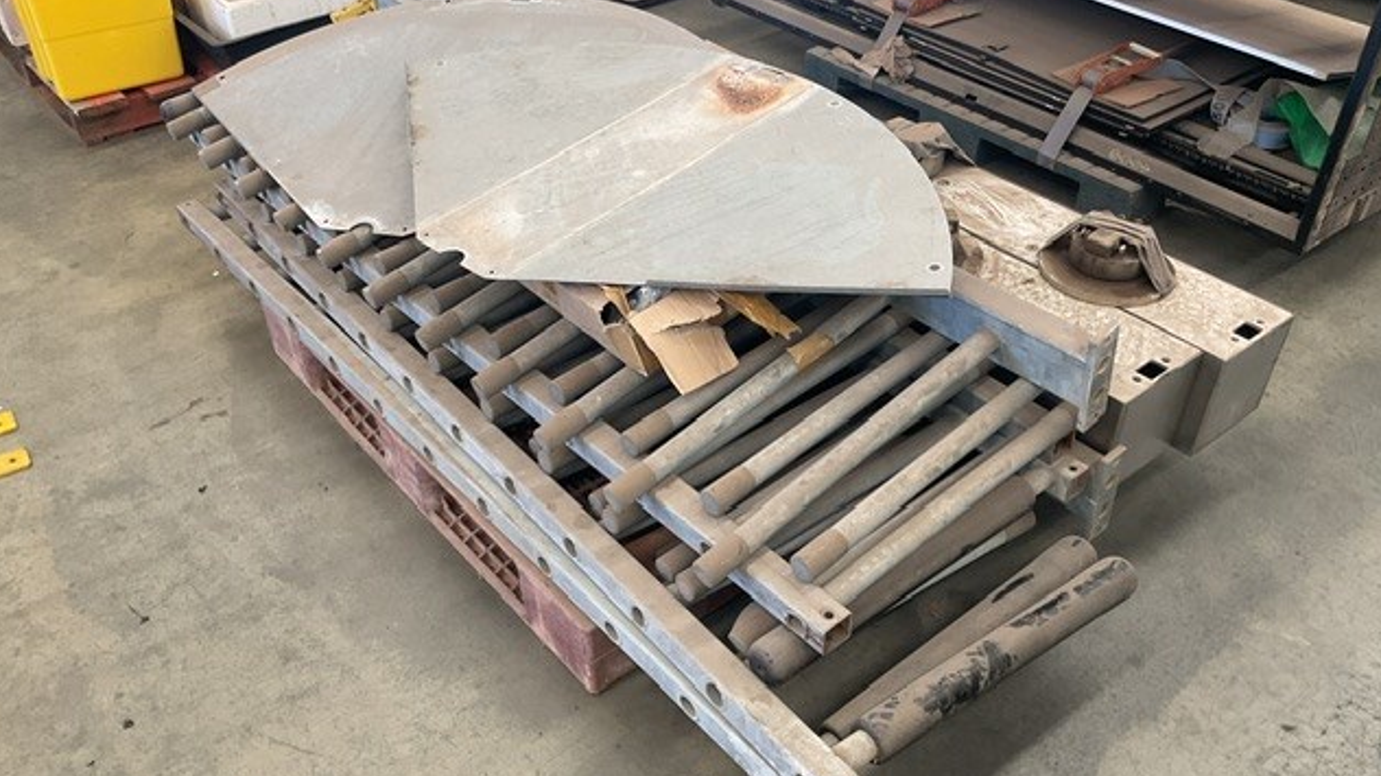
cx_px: 684
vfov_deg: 36.6
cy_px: 420
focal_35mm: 32
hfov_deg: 61.0
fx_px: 1171
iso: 50
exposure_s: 1/50
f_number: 1.8
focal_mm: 3
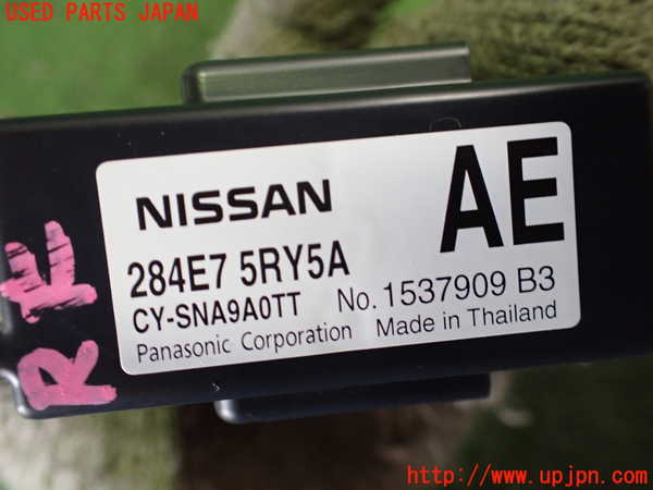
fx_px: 566
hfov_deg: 60.0
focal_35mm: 30
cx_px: 326
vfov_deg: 46.8
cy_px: 245
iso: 800
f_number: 2.3
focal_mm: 5.4
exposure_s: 1/40
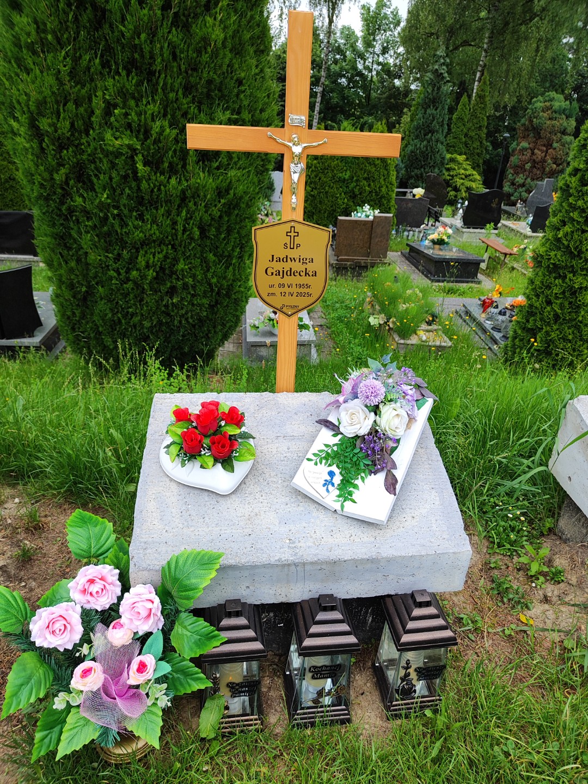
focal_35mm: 23
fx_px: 521
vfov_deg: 73.9
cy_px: 392
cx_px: 294
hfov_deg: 58.9
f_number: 1.88
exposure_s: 1/142
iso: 50
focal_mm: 5.59
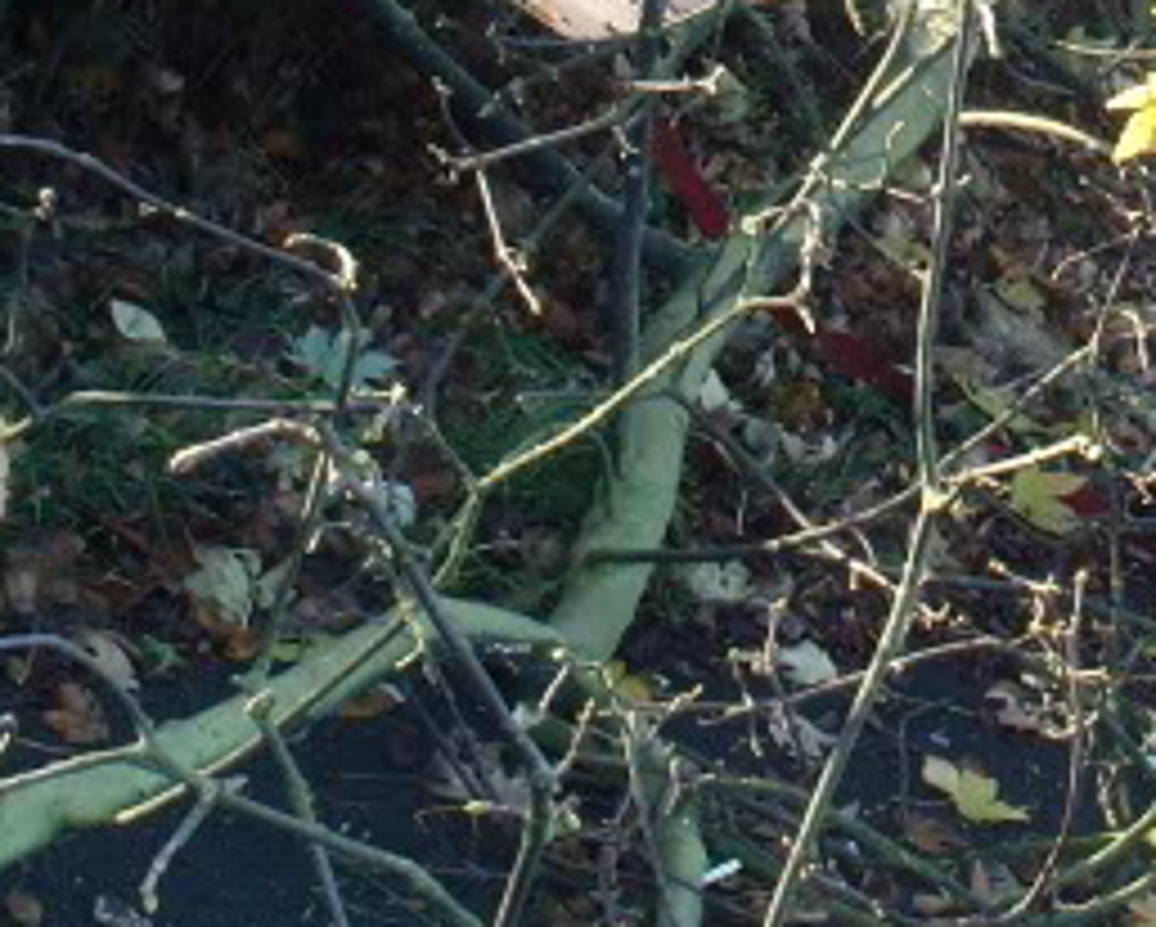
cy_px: -94
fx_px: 4520
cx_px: 1205
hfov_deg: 14.3
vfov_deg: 11.5
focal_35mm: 132
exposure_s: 1/40
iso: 64
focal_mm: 6.1
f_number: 3.5
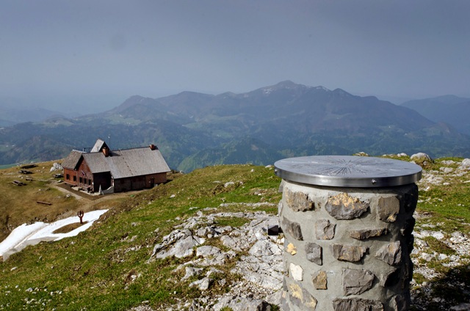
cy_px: 156
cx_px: 235
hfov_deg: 42.4
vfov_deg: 28.8
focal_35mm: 46
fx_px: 606
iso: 250
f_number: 16
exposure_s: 1/60
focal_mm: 31
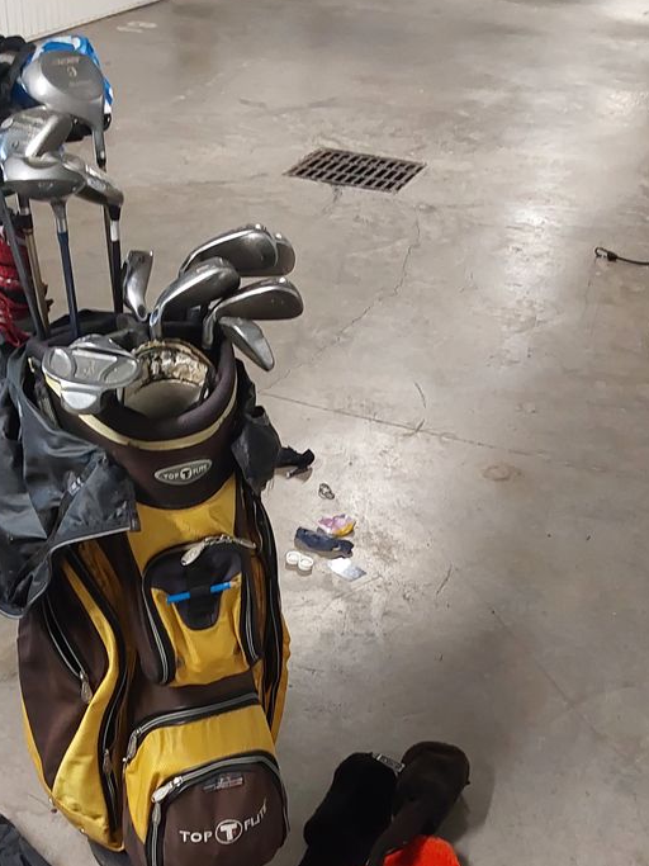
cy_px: 596
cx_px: 240
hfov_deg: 34.9
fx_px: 1025
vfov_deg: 44.9
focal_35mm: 41
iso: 400
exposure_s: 1/33
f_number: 1.9
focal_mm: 2.91
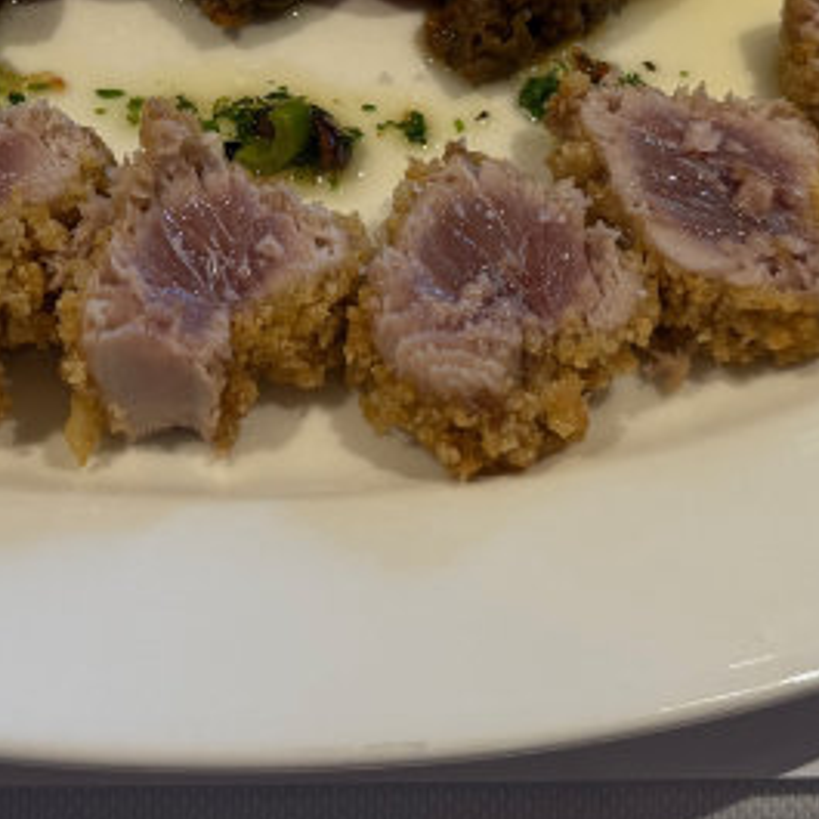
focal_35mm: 64
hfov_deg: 26.6
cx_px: 235
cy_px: 34
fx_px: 1713
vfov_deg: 25.8
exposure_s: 1/84
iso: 125
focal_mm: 6.8
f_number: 1.8
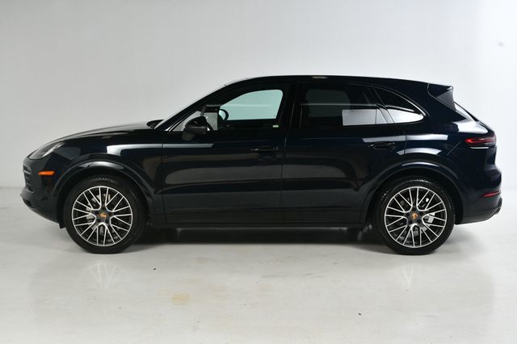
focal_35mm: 39
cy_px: 172
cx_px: 258
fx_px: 560
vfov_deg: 34.2
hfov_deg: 49.6
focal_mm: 26
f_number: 11
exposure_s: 1/160
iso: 100
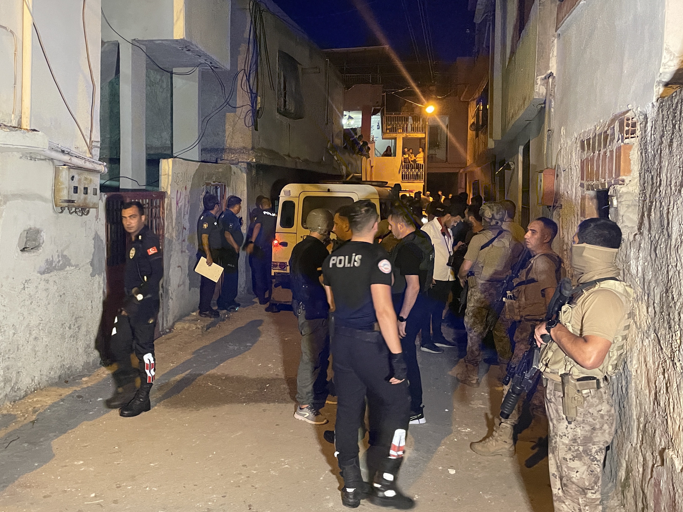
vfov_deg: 44.1
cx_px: 295
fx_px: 631
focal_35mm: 32
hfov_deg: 56.6
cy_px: 221
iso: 640
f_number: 1.6
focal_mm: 4.2
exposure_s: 1/25
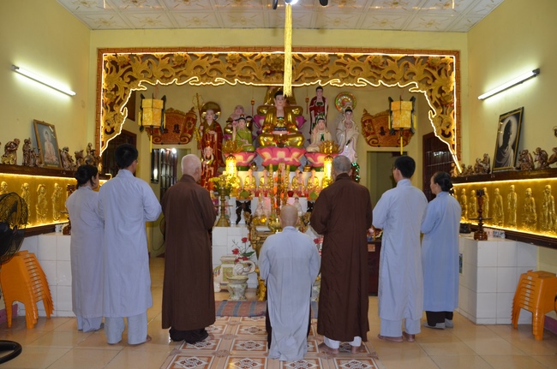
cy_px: 184
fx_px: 417
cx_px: 278
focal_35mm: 27
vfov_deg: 47.8
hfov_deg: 67.5
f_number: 4.5
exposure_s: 1/60
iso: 640
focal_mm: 18
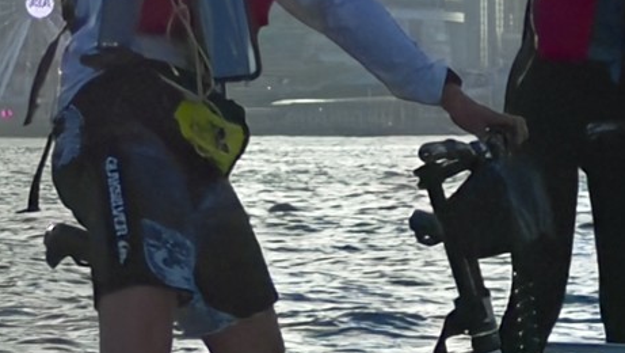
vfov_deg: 3.6
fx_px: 5638
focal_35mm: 340
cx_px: -100
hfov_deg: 6.3
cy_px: -338
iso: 80
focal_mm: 6.76
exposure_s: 1/20408
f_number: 1.78
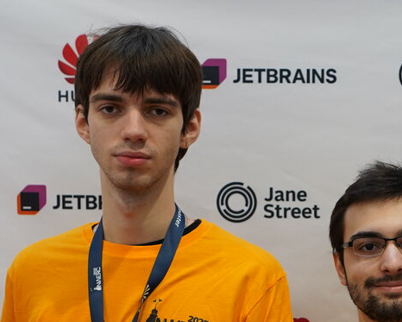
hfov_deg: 11.7
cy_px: 452
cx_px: 386
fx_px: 1940
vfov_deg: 9.3
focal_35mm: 163
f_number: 2.8
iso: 640
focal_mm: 50
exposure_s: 1/100
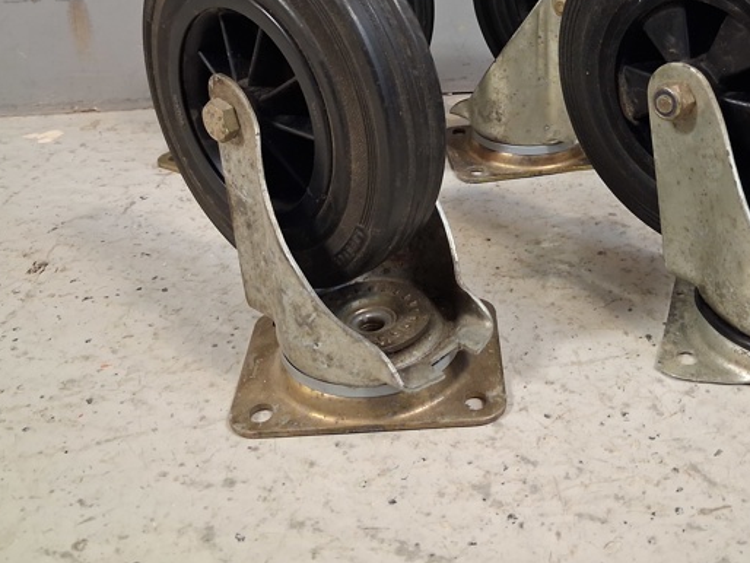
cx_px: 498
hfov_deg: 44.2
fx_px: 910
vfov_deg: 33.5
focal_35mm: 42
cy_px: 127
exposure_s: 1/25
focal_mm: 4
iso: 500
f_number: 1.8
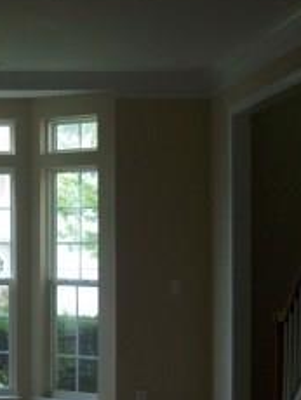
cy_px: 197
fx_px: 1157
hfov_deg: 14.5
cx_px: -19
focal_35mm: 100
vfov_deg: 19.6
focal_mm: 6
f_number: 2.7
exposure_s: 1/147
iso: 80
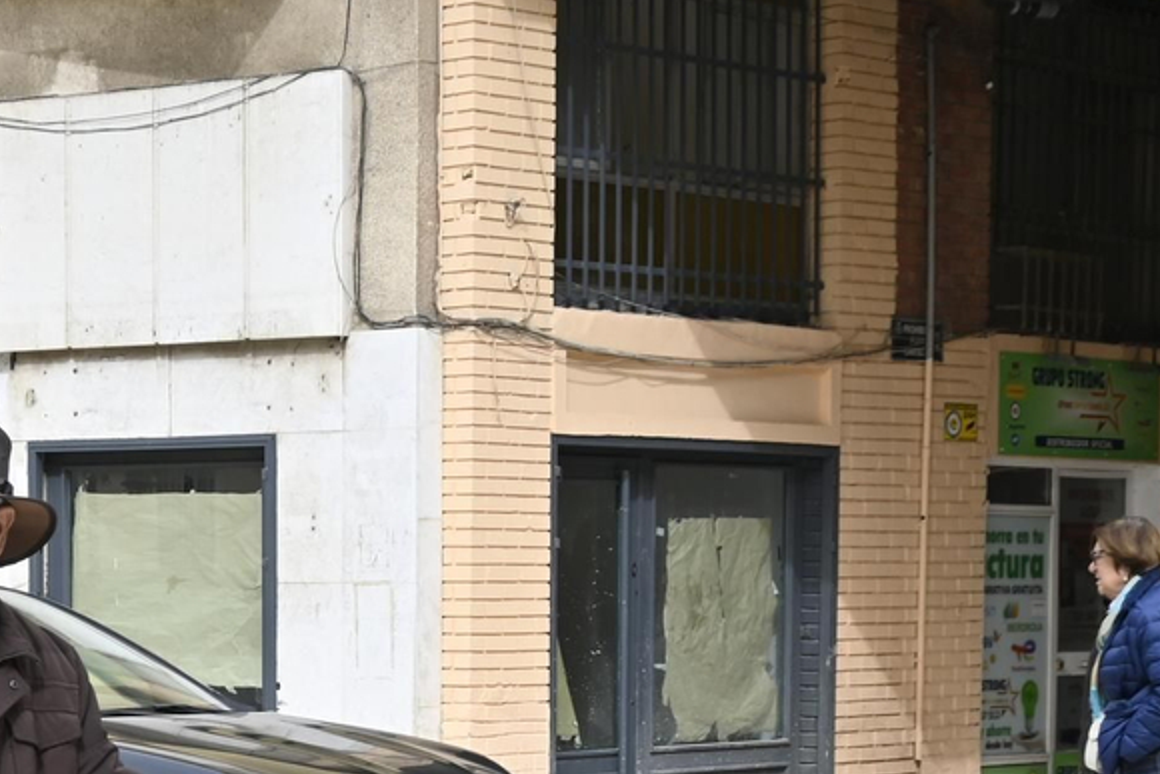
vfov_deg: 13.0
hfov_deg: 19.4
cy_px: 856
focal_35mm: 103
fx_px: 3332
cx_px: 148
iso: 100
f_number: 4.2
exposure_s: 1/400
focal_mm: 25
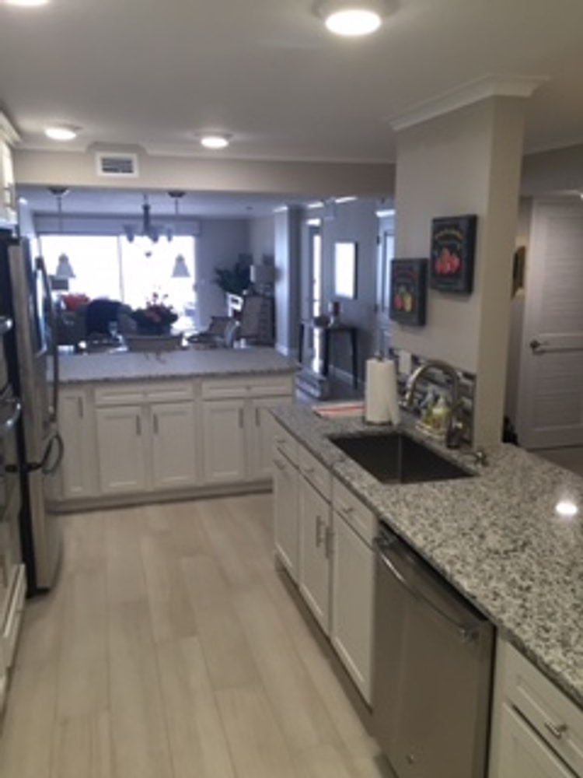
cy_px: 389
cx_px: 292
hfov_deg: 48.2
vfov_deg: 61.7
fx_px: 651
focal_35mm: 29
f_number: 2.2
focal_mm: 4.15
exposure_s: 1/30
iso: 64
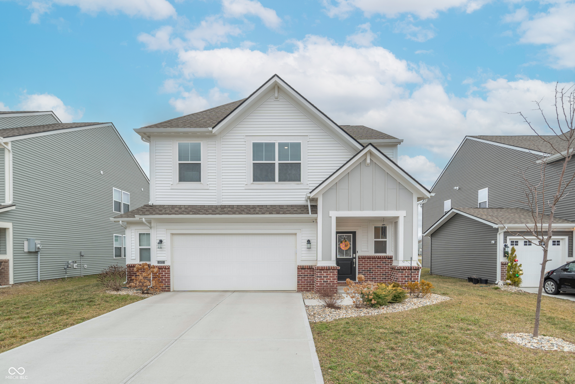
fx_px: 288
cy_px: 192
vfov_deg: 67.4
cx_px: 288
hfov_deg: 90.0
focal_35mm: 18
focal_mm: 18
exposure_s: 1/50
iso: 50
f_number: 6.3
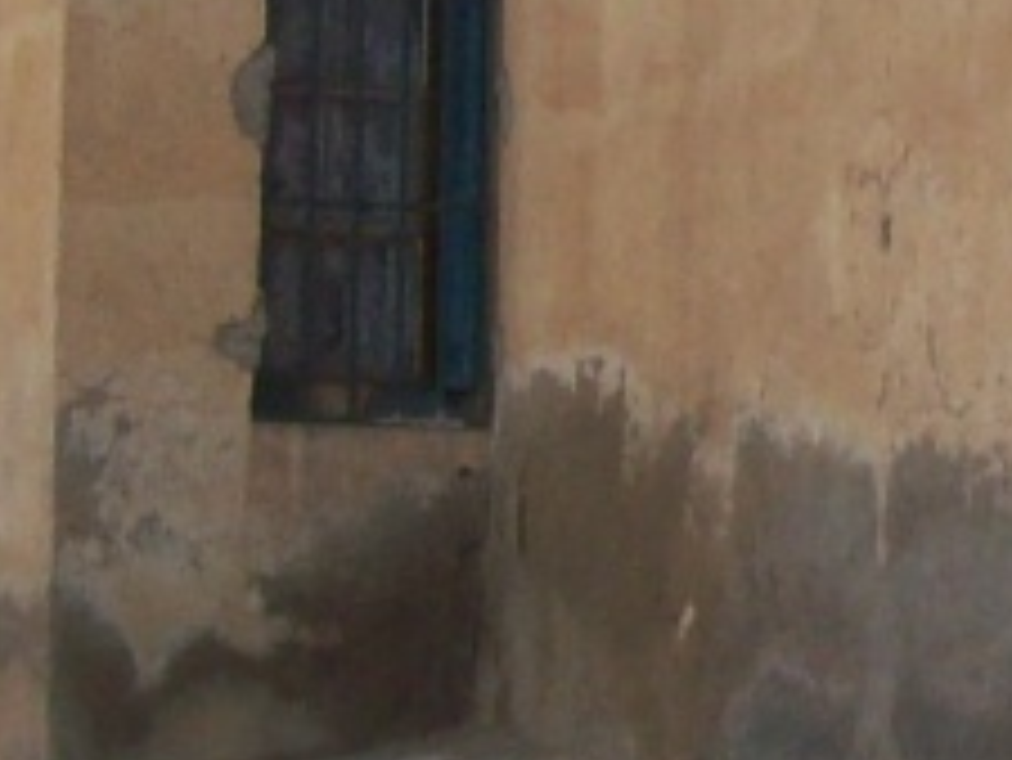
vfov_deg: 7.2
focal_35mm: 205
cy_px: -40
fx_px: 5996
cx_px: 1507
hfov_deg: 9.4
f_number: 2.7
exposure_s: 1/378
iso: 80
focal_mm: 6
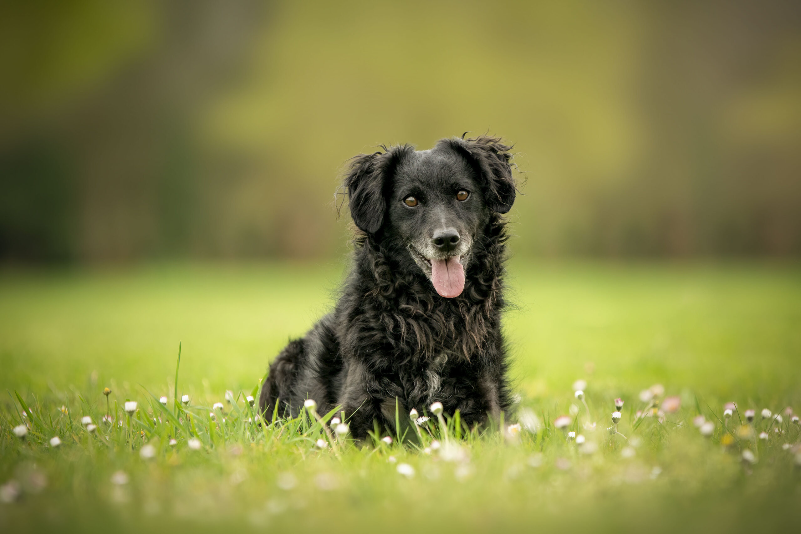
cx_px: 400
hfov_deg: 6.9
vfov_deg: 4.6
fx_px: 6675
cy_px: 267
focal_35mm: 300
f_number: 2.8
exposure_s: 1/800
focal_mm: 200
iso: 500
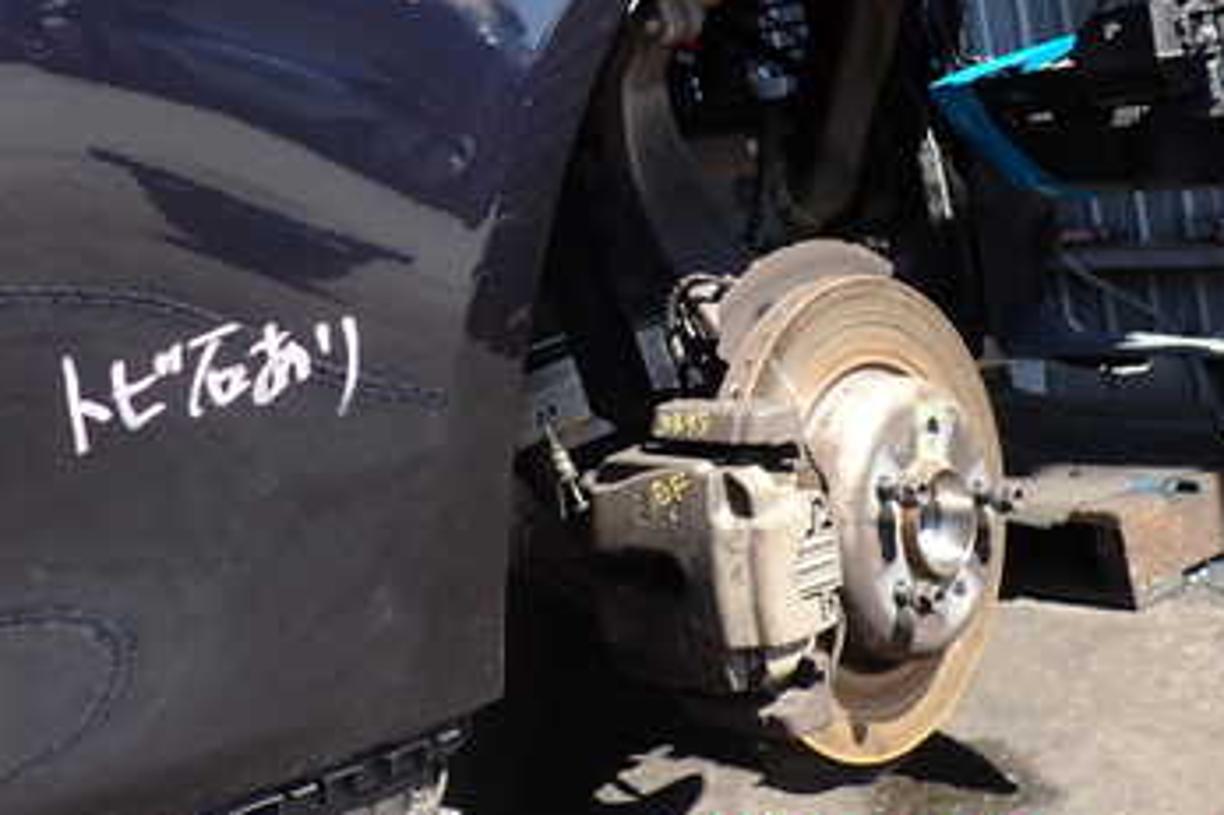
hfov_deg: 43.3
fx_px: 1529
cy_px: 109
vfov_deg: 28.9
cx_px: 462
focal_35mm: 45
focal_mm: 4.5
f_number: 2.8
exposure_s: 1/400
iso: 100
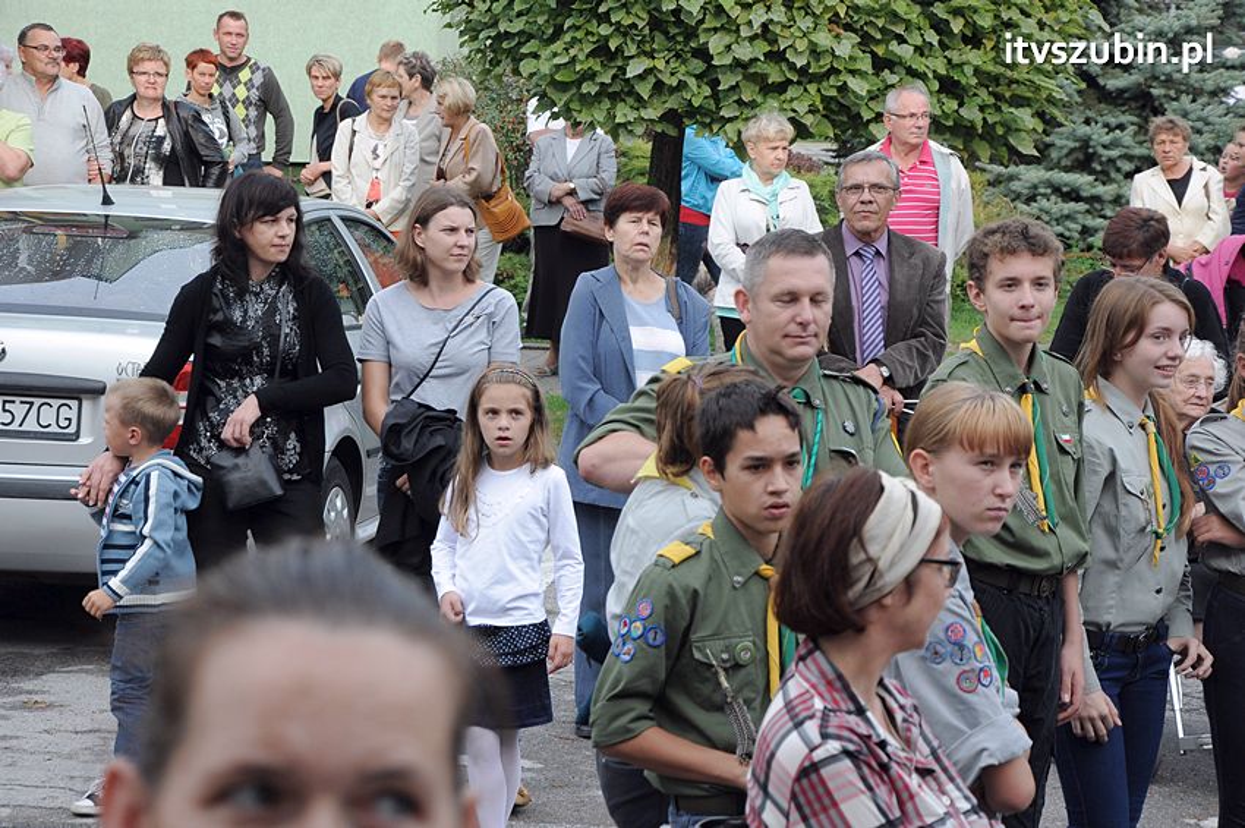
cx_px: 622
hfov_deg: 18.2
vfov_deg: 12.2
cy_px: 414
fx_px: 3887
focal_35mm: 112
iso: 500
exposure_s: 1/250
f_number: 8
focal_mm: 75
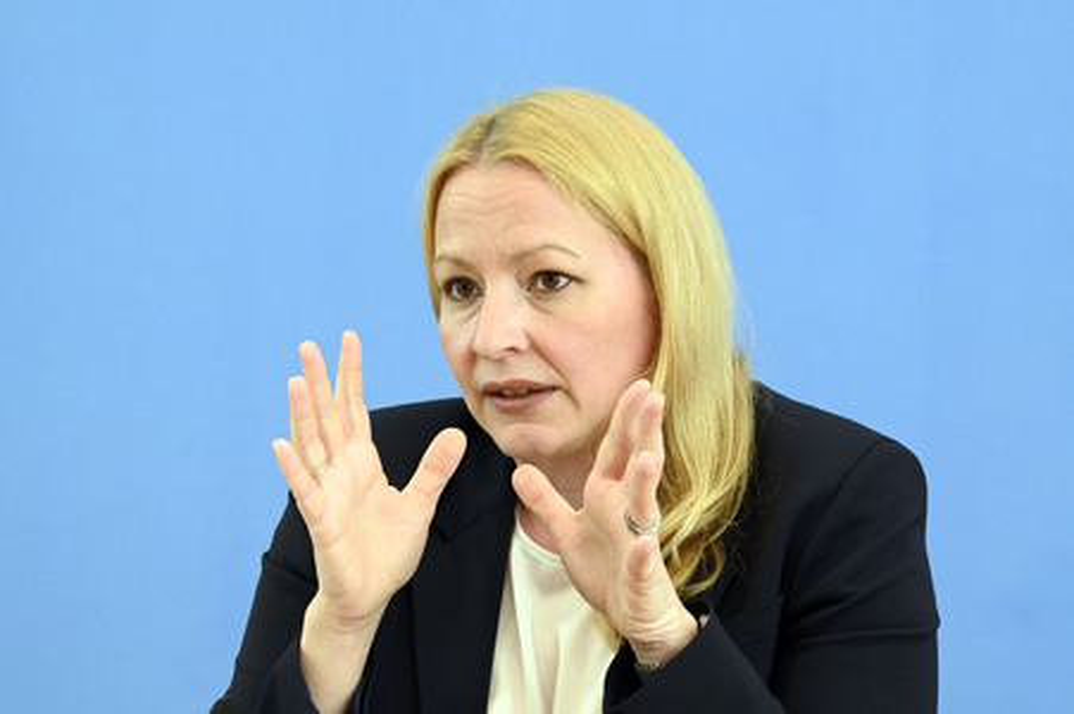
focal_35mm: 122
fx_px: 3637
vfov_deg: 11.2
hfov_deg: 16.8
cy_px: 357
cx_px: 537
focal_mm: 122
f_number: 6.3
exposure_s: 1/640
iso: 3200
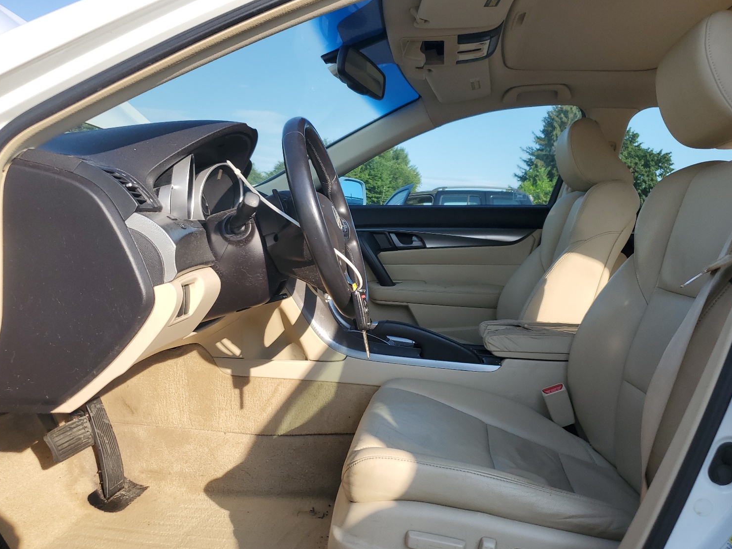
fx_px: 592
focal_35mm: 28
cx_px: 379
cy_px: 286
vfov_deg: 49.7
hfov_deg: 63.4
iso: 50
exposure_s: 1/1429
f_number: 1.5
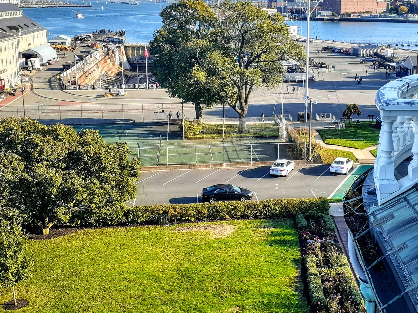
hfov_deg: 40.9
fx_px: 555
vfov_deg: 31.4
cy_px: 131
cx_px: 266
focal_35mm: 46
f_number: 1.9
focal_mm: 3.6
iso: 40
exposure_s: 1/699
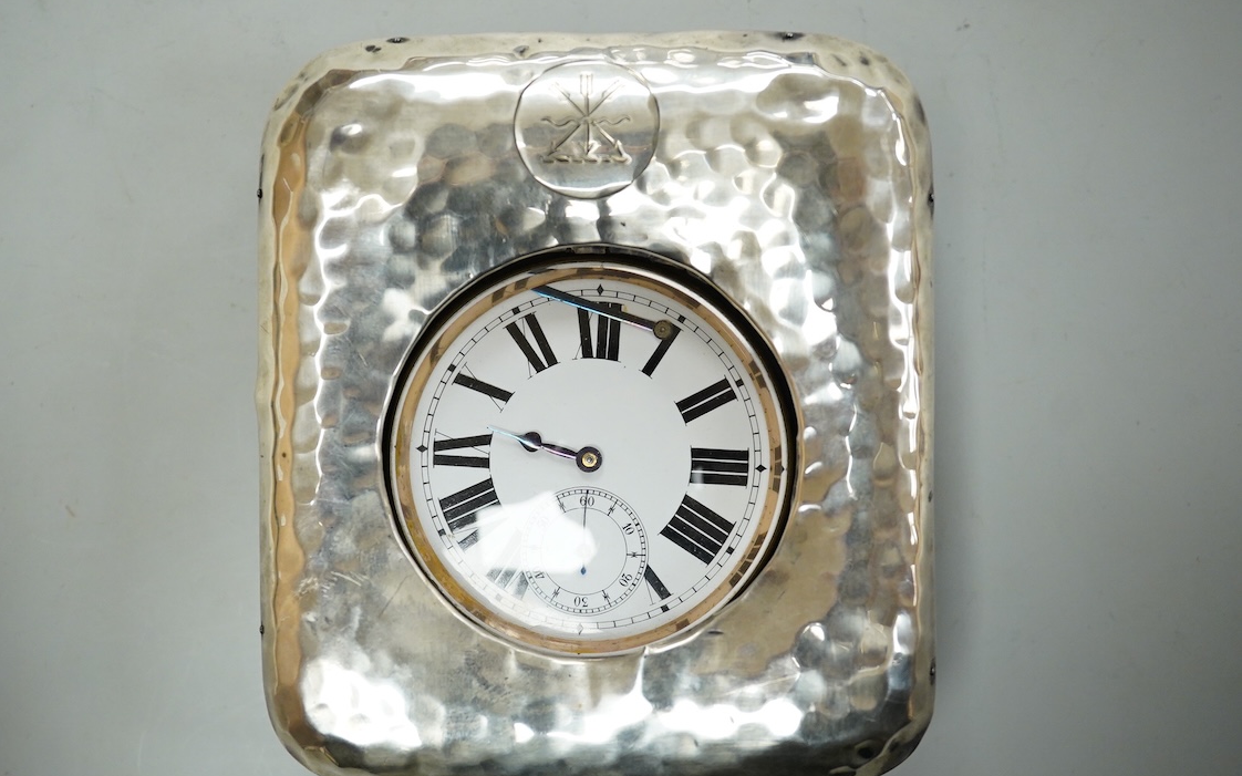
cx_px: 620
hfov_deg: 43.5
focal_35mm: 46
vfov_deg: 28.0
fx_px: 1557
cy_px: 402
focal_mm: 30
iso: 2500
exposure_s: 1/400
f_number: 6.3
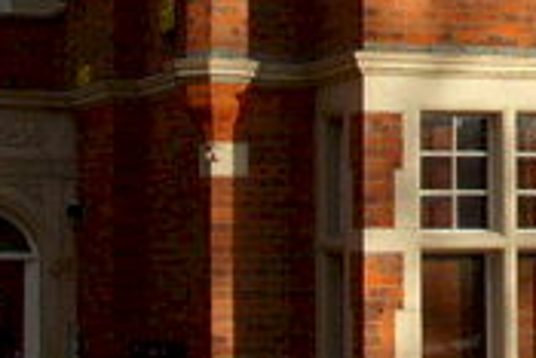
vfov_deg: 8.6
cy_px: -66
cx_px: 646
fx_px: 2354
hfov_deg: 12.7
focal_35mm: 158
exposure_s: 1/296
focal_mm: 7.8
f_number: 4
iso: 50
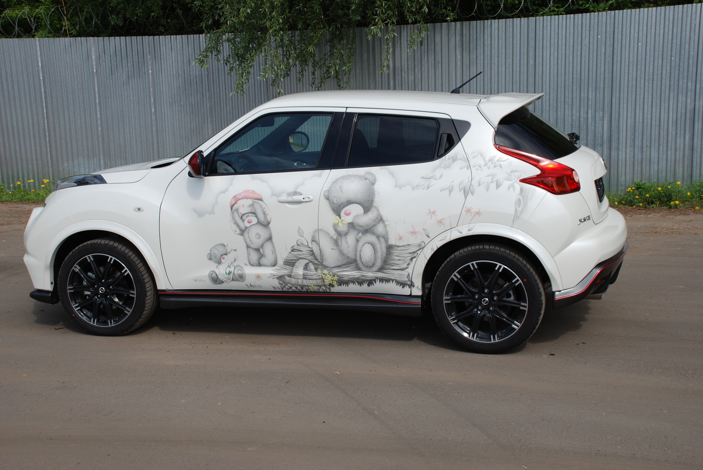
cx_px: 352
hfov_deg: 41.1
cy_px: 235
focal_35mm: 48
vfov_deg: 28.2
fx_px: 938
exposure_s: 1/250
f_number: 8
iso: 100
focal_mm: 32
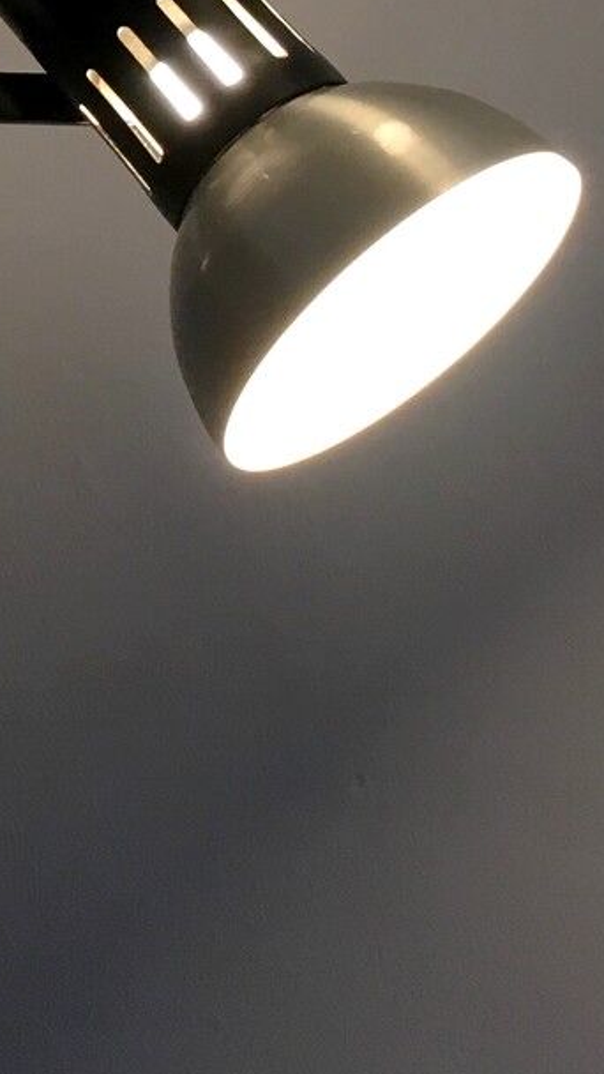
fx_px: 2961
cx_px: -145
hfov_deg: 11.4
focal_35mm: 104
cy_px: -58
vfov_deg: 19.8
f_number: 2.2
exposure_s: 1/33
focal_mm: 4.15
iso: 40
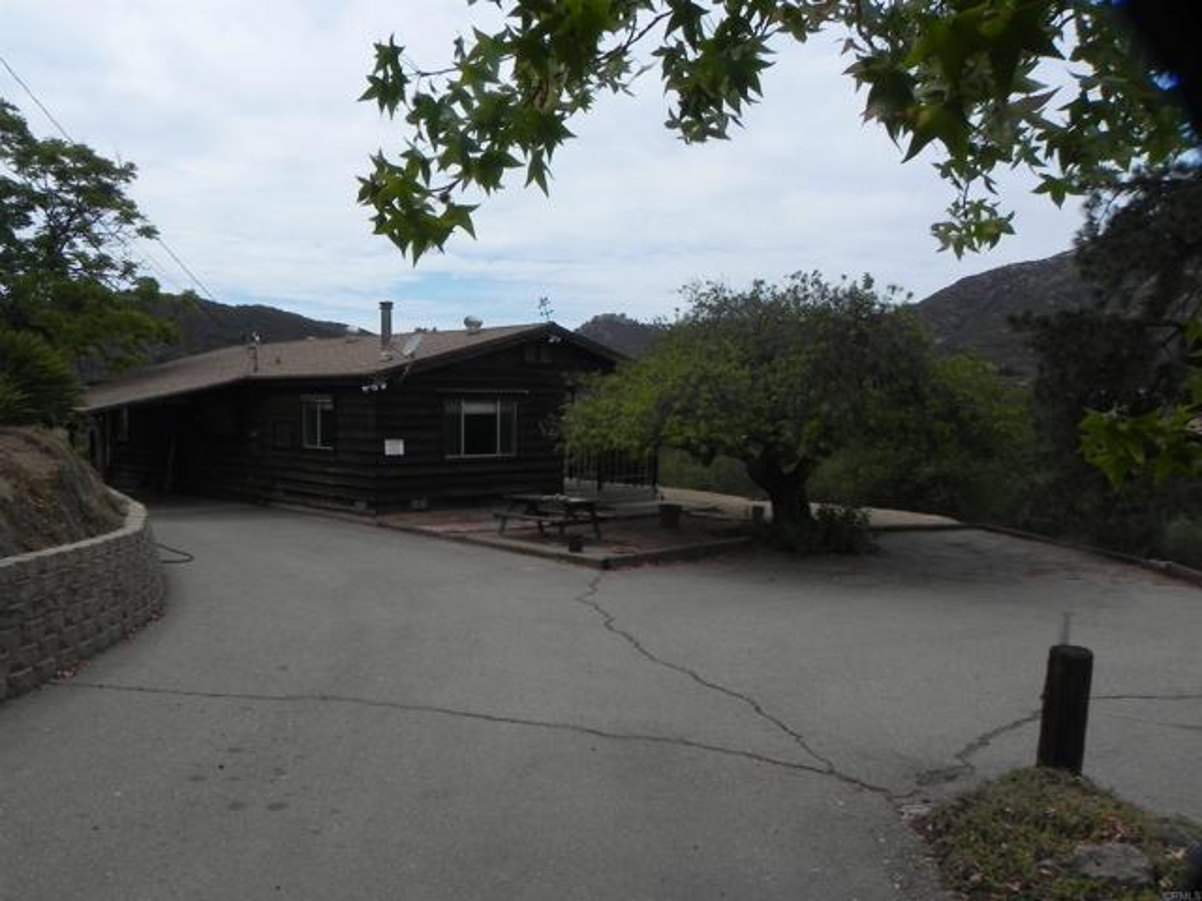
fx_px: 1007
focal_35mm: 29
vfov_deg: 48.2
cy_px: 450
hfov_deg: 61.7
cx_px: 601
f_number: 8
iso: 160
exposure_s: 1/468
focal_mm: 5.2
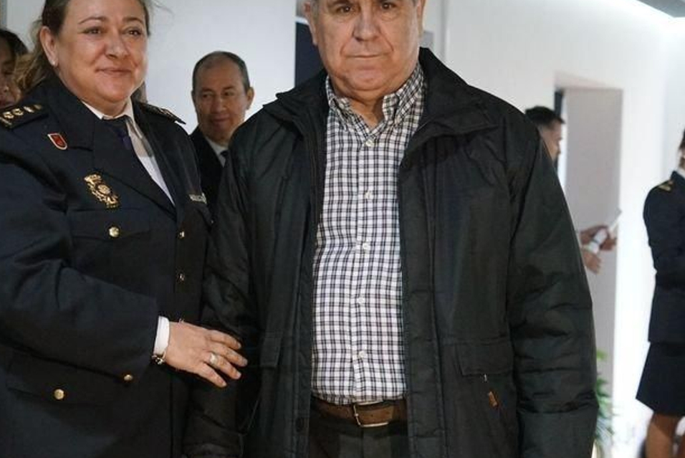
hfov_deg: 23.1
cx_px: 239
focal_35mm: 88
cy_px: 282
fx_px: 1673
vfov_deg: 15.6
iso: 3200
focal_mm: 35
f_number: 2.8
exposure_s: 1/160
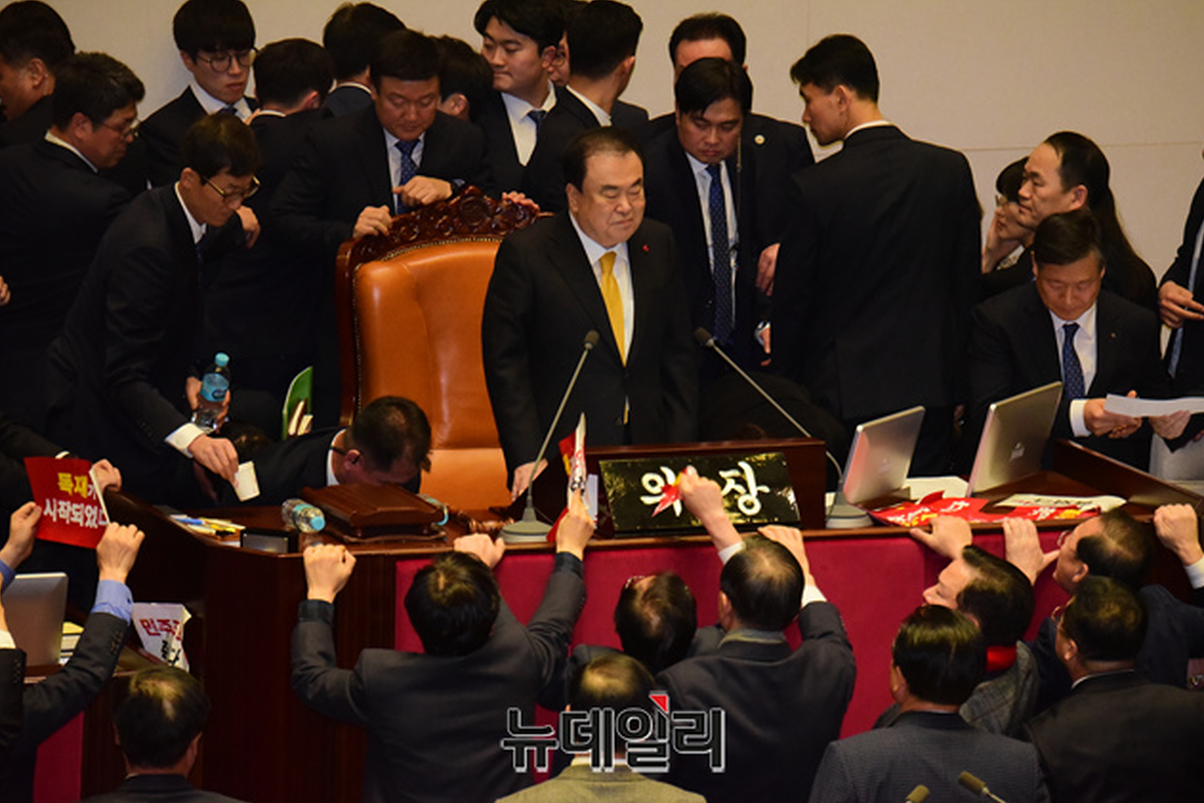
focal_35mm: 284
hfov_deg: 7.3
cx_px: 609
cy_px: 405
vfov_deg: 4.8
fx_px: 9500
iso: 6400
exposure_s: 1/200
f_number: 5.6
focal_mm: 280
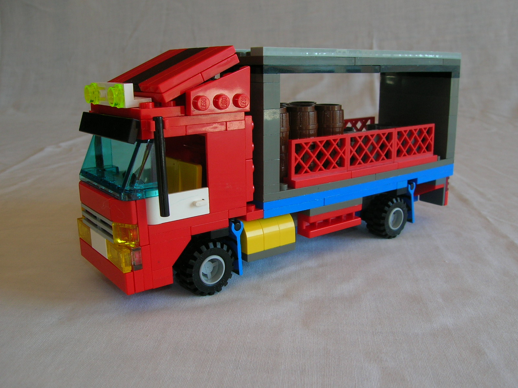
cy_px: 194
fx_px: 509
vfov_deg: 41.8
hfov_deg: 54.0
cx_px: 259
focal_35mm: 34
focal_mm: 5.7
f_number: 4.9
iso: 50
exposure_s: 1/30
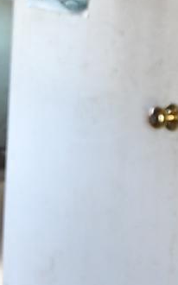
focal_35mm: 228
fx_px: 1771
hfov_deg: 5.7
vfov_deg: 9.2
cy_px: 183
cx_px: 197
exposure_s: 1/125
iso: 900
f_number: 3.5
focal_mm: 24
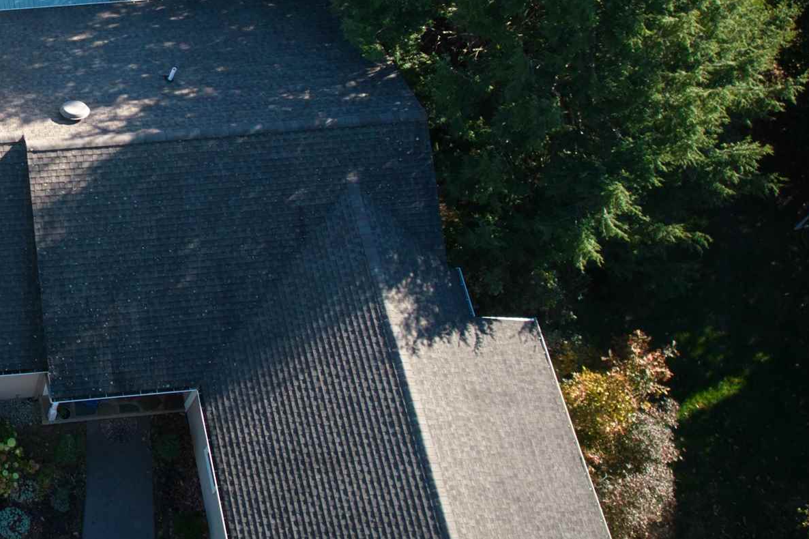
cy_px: 63
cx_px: -110
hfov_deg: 30.8
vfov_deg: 23.2
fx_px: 1280
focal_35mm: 57
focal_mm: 8.38
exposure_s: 1/160
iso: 100
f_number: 2.8
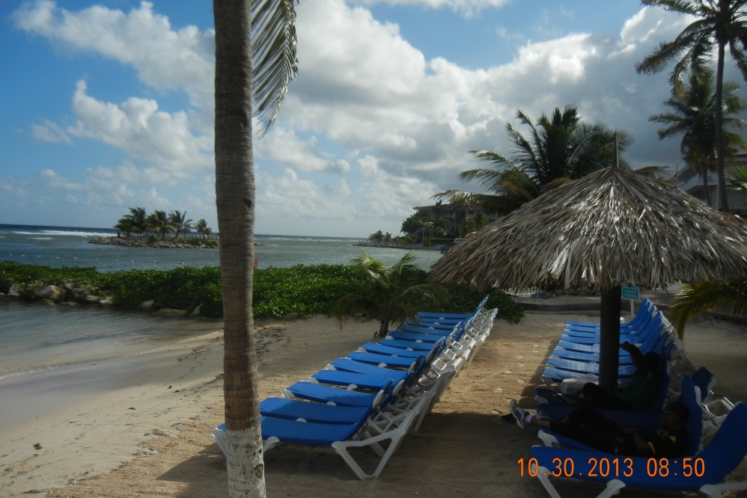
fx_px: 664
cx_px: 368
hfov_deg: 58.7
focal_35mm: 32
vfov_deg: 41.1
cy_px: 240
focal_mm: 5.4
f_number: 7
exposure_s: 1/835
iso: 160
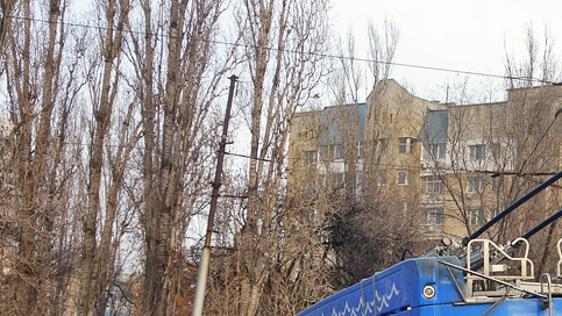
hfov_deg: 20.0
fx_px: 1550
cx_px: 536
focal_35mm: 104
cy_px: 253
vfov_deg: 11.6
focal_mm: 14.75
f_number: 2.8
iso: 160
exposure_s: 1/500
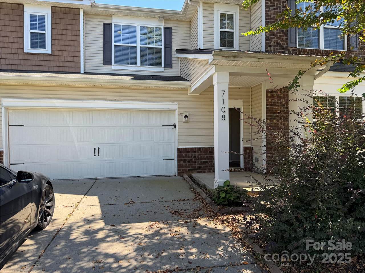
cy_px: 136
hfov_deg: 71.6
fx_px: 253
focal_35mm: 24
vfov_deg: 56.8
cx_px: 182
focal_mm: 6.76
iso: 80
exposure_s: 1/966
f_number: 1.78
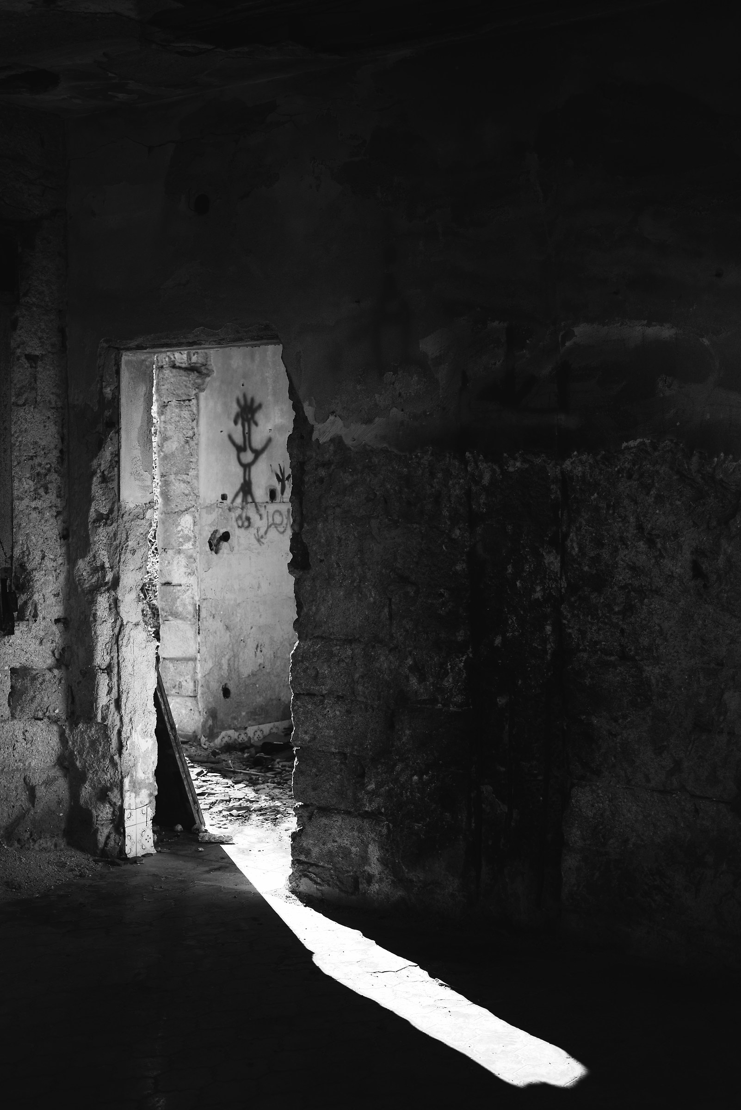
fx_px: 1542
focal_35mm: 50
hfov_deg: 27.0
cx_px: 370
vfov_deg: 39.6
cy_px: 555
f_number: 4.5
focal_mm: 50
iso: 100
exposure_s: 1/500
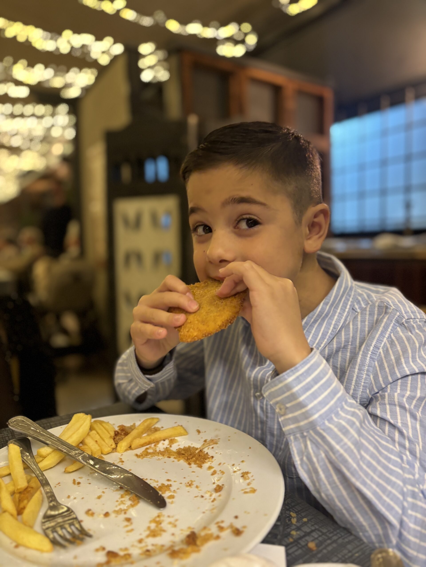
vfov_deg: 67.3
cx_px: 213
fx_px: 427
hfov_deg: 53.1
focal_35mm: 26
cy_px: 284
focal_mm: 5.96
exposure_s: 1/33
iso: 400
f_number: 1.6
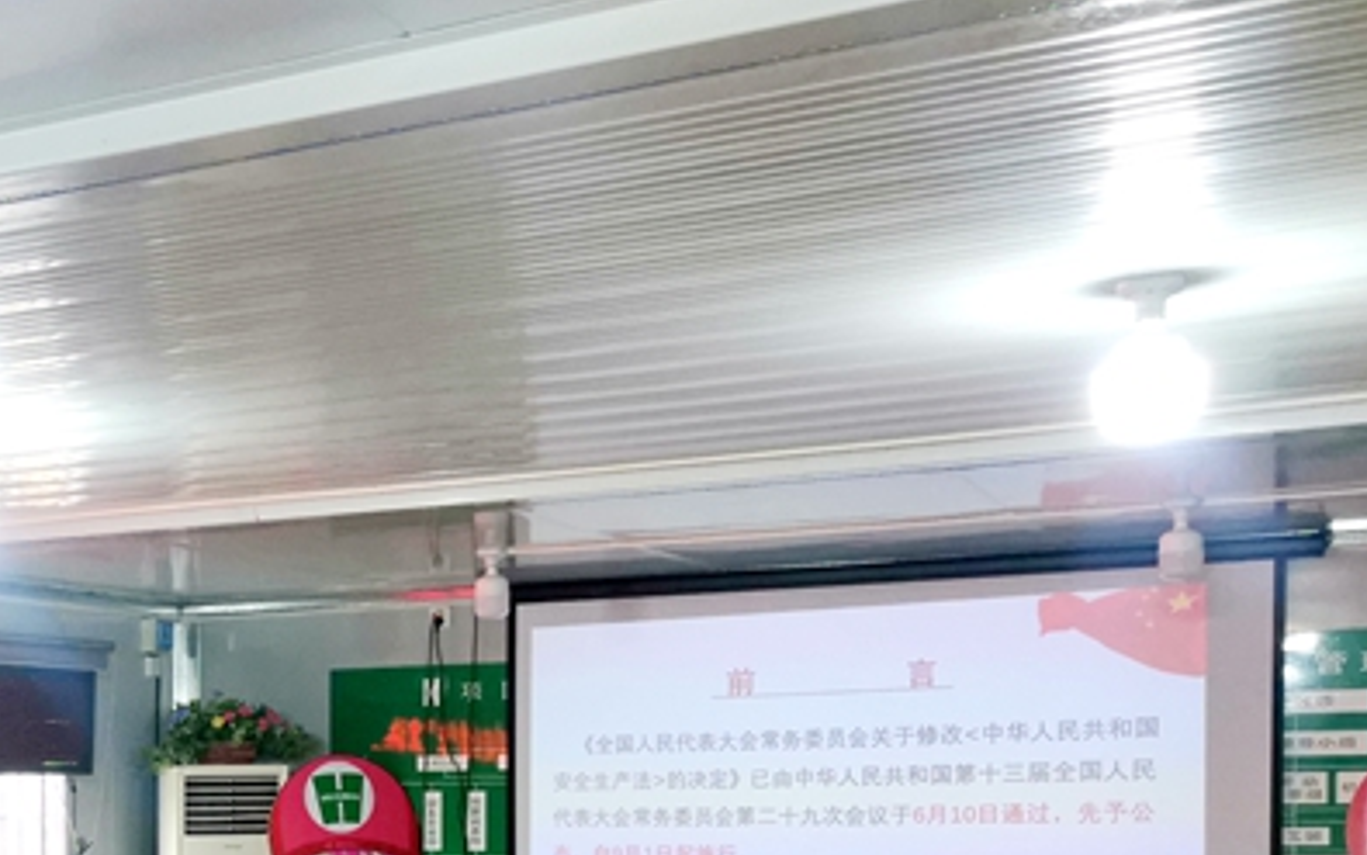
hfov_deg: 32.6
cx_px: 45
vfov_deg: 21.5
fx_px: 2161
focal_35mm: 58
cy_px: 876
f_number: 1.8
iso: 160
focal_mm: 3.95
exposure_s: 1/50
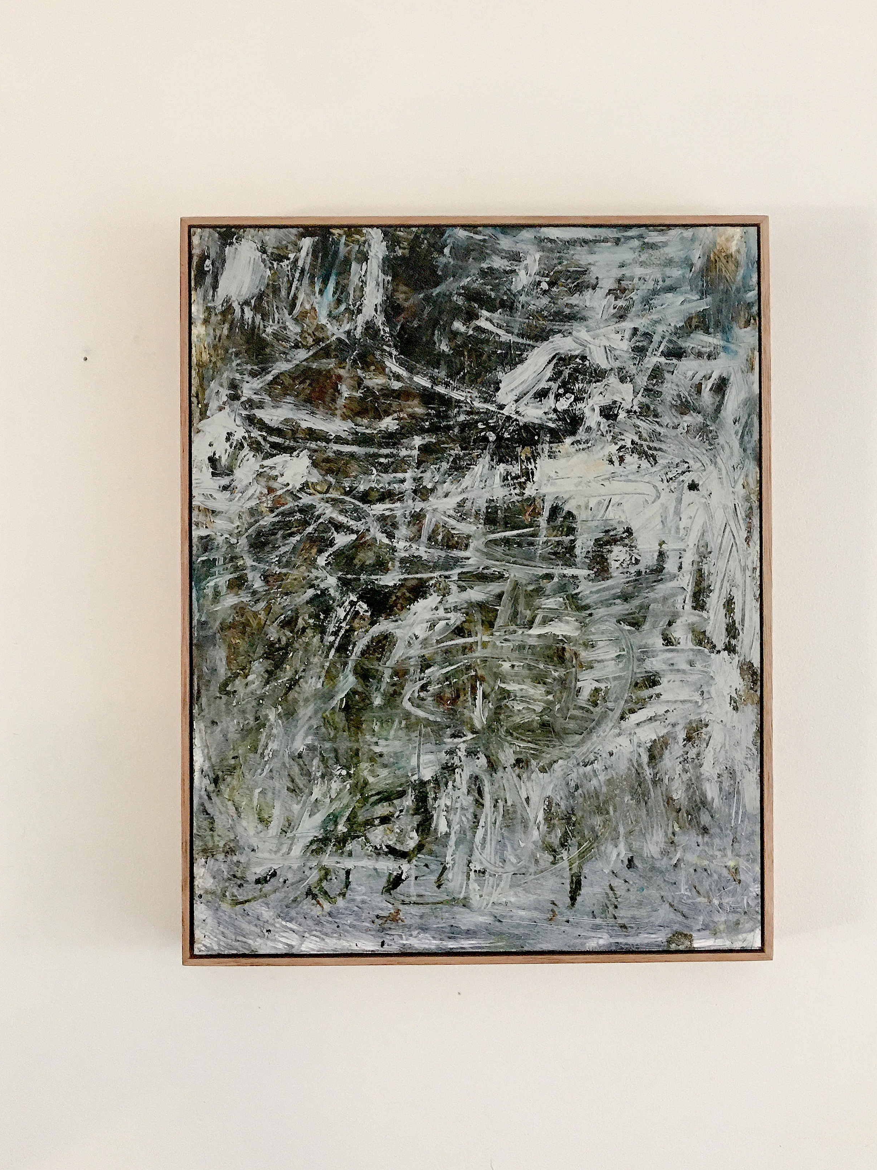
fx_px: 1183
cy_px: 573
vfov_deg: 52.6
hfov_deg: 40.6
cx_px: 499
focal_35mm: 35
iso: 100
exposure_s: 1/17
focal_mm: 4.15
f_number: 2.2
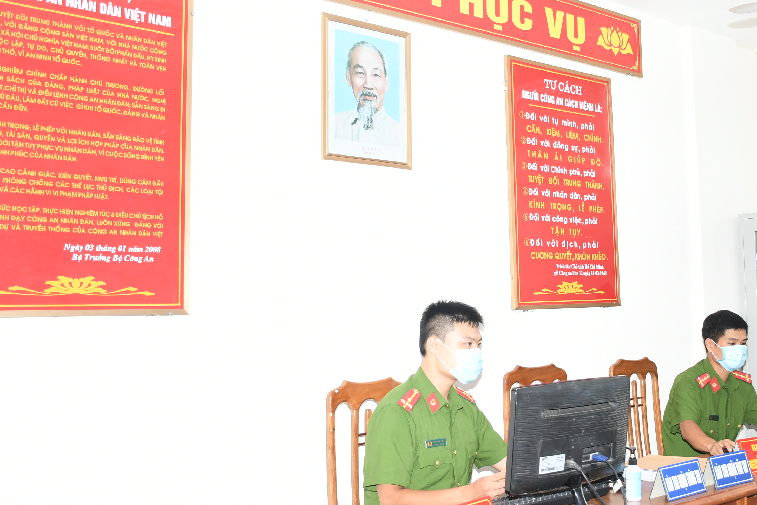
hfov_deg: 44.3
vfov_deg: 31.2
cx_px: 541
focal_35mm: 43
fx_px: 904
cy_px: 223
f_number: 3.5
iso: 500
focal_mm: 20
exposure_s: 1/200
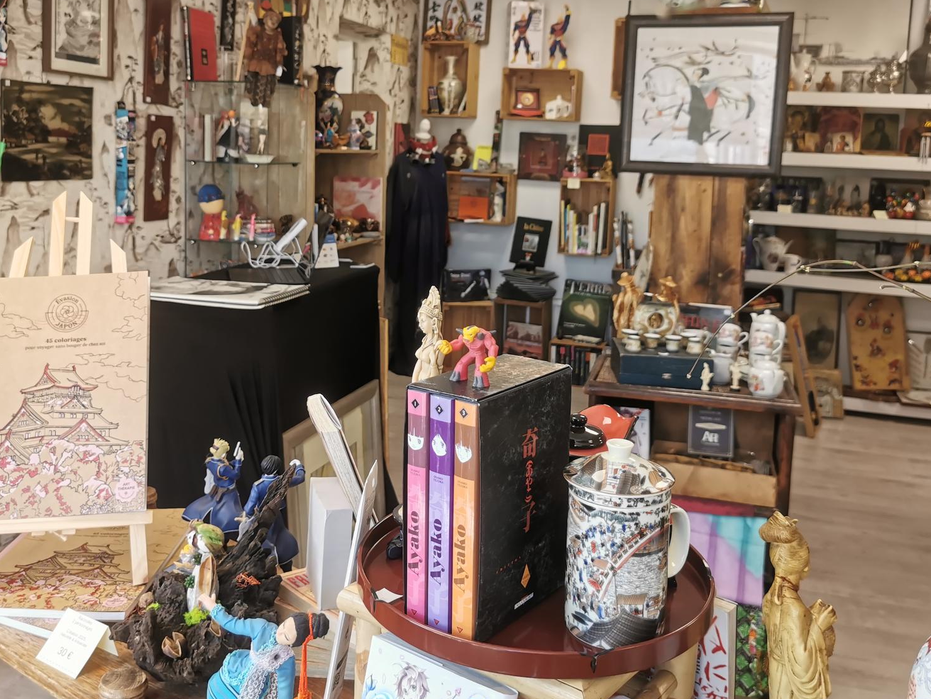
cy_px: 262
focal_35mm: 35
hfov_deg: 52.6
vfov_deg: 40.4
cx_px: 430
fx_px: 941
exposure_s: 1/99.9
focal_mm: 5.56
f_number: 1.6
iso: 64
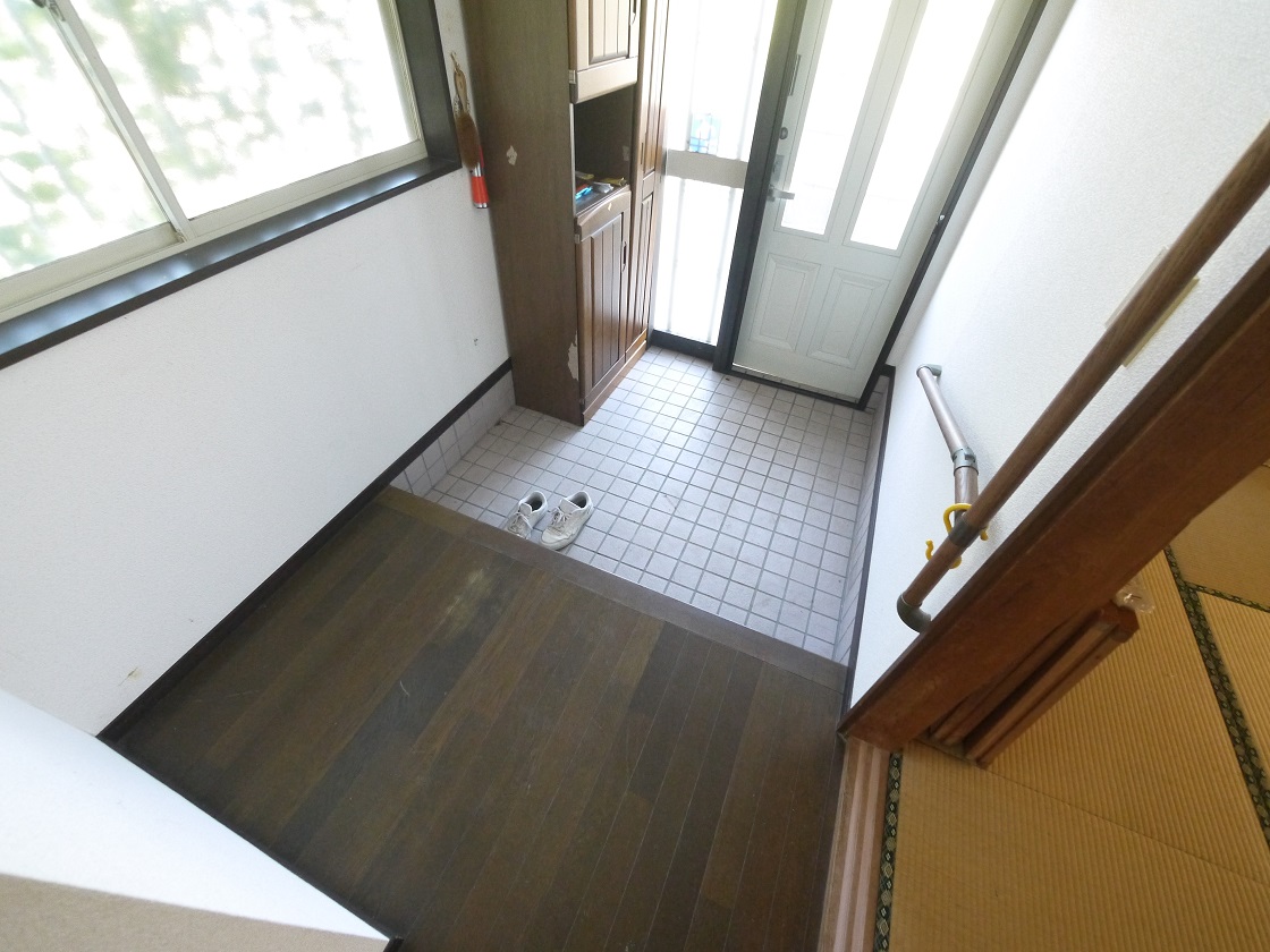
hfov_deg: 102.1
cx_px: 635
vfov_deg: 85.7
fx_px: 514
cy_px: 476
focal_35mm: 14
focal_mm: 7
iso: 1600
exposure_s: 1/60
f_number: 4
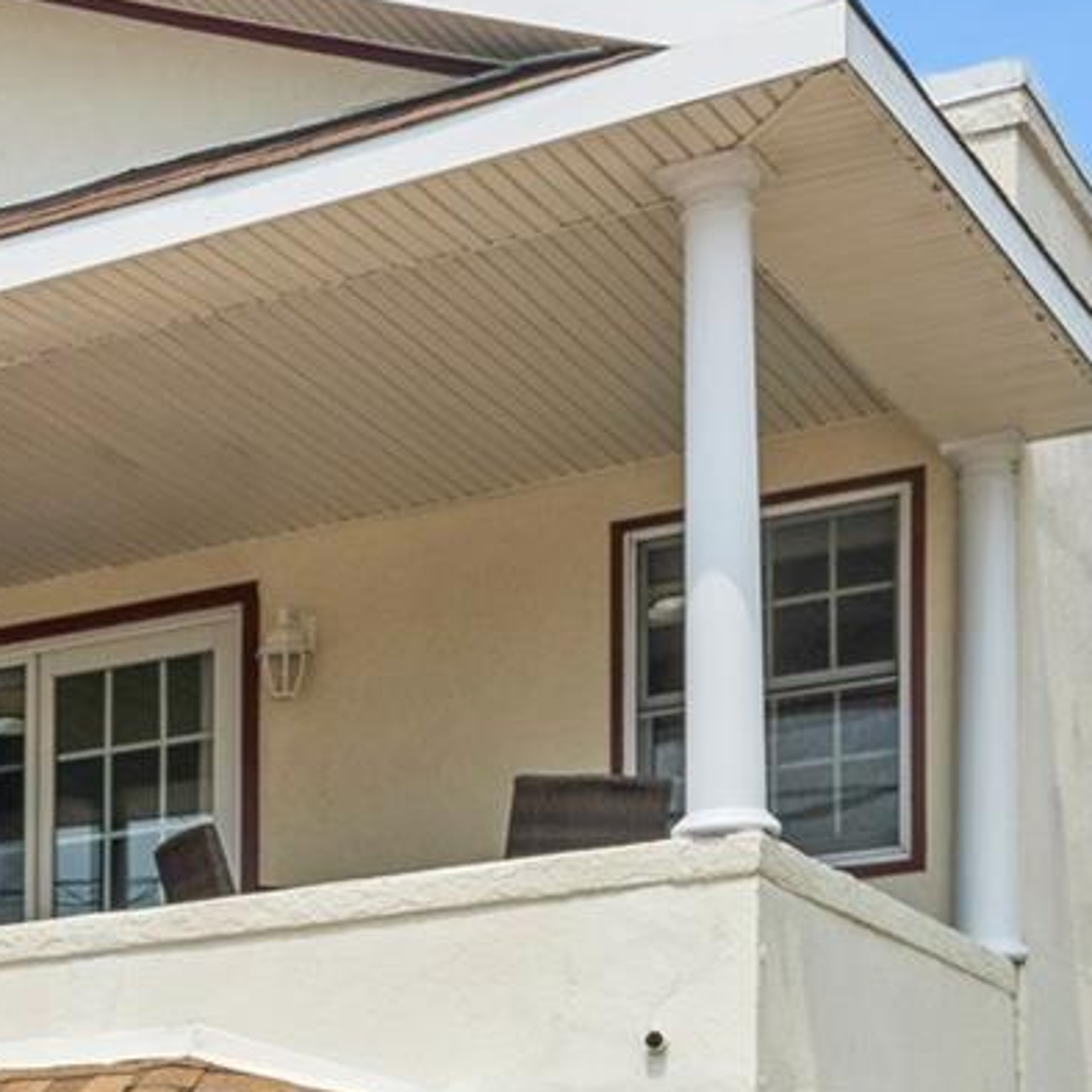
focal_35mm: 84
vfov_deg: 19.0
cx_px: -504
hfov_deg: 18.5
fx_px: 2998
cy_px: 1459
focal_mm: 19
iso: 100
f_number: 11
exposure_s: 1/250
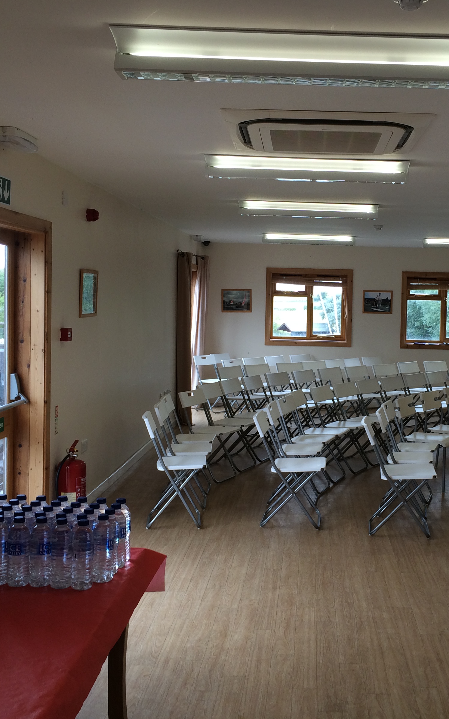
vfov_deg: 47.2
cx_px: 322
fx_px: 822
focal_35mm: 42
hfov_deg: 30.2
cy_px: 354
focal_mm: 4.15
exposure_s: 1/60
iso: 32
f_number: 2.2
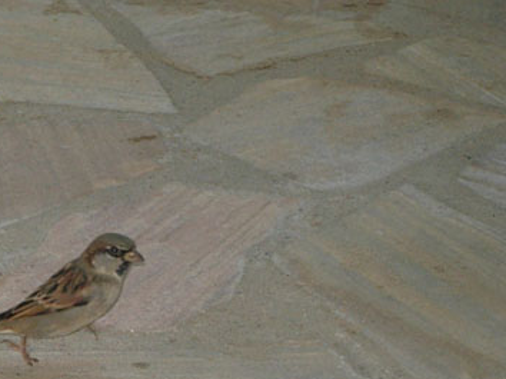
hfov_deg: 8.7
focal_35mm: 228
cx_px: 60
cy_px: 275
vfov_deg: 6.5
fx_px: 3331
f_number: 5.3
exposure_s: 1/362
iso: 200
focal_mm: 26.3
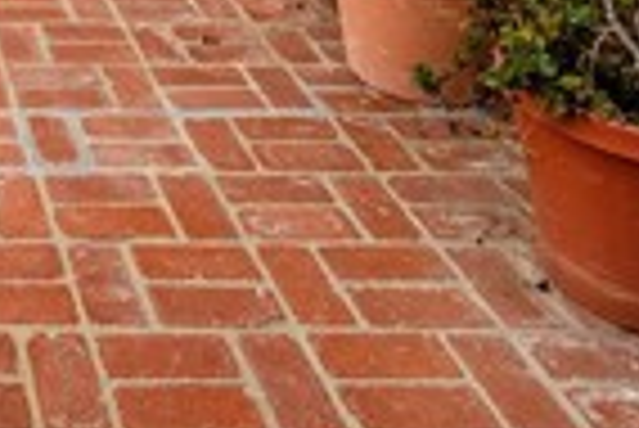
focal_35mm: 63
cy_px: -473
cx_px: -189
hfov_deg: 26.9
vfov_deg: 15.9
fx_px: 1119
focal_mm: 14
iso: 100
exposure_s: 1/250
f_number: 9
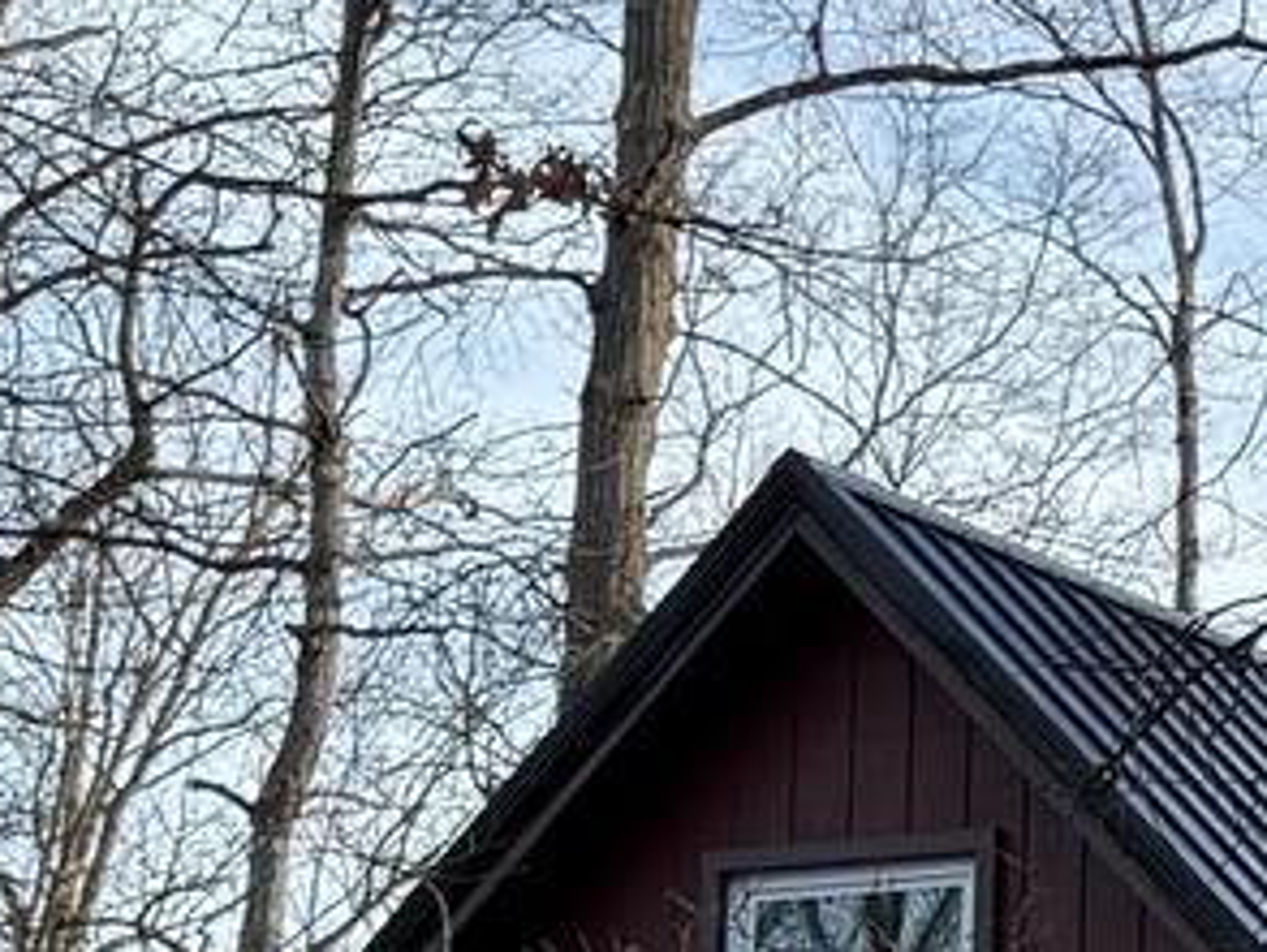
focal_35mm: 167
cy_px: 1335
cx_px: 2521
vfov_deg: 8.7
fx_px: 6117
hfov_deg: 10.8
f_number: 1.78
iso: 80
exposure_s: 1/1046
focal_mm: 6.76
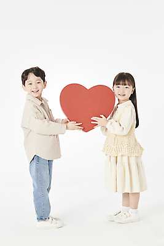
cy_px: 123
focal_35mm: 70
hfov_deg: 19.5
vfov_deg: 28.8
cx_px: 82
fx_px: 478
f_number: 8
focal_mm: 70
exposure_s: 1/125
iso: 160
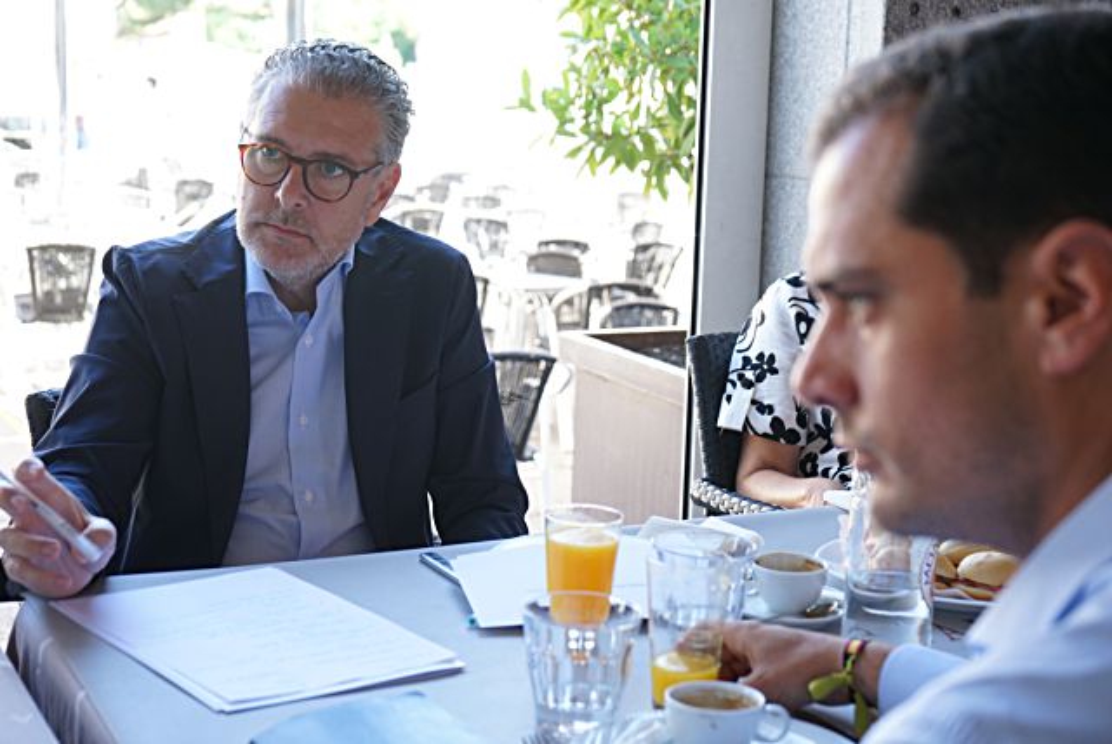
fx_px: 1793
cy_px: 372
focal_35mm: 58
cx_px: 556
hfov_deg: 34.5
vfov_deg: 23.4
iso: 800
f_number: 5.6
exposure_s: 1/80
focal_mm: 58
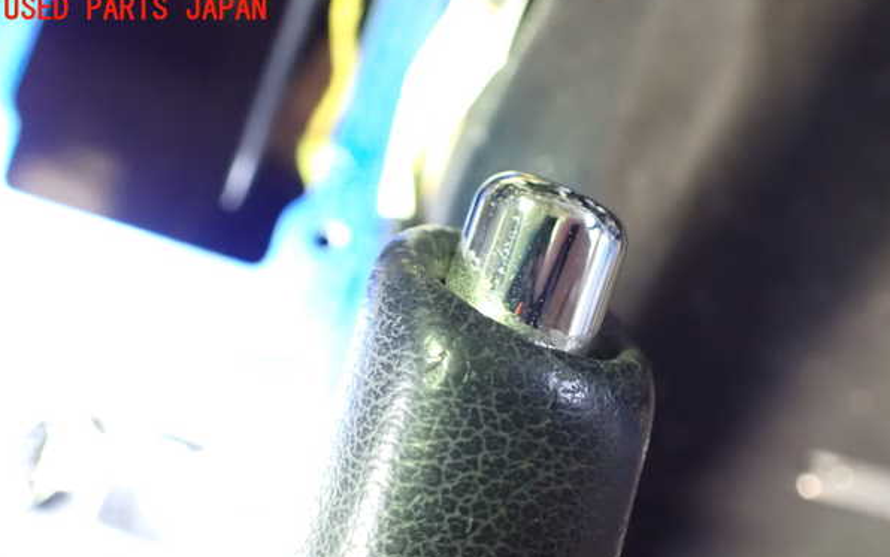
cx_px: 444
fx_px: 776
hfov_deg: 59.6
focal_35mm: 32
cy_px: 327
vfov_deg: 39.3
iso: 1600
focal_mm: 5.4
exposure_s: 1/15
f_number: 2.3
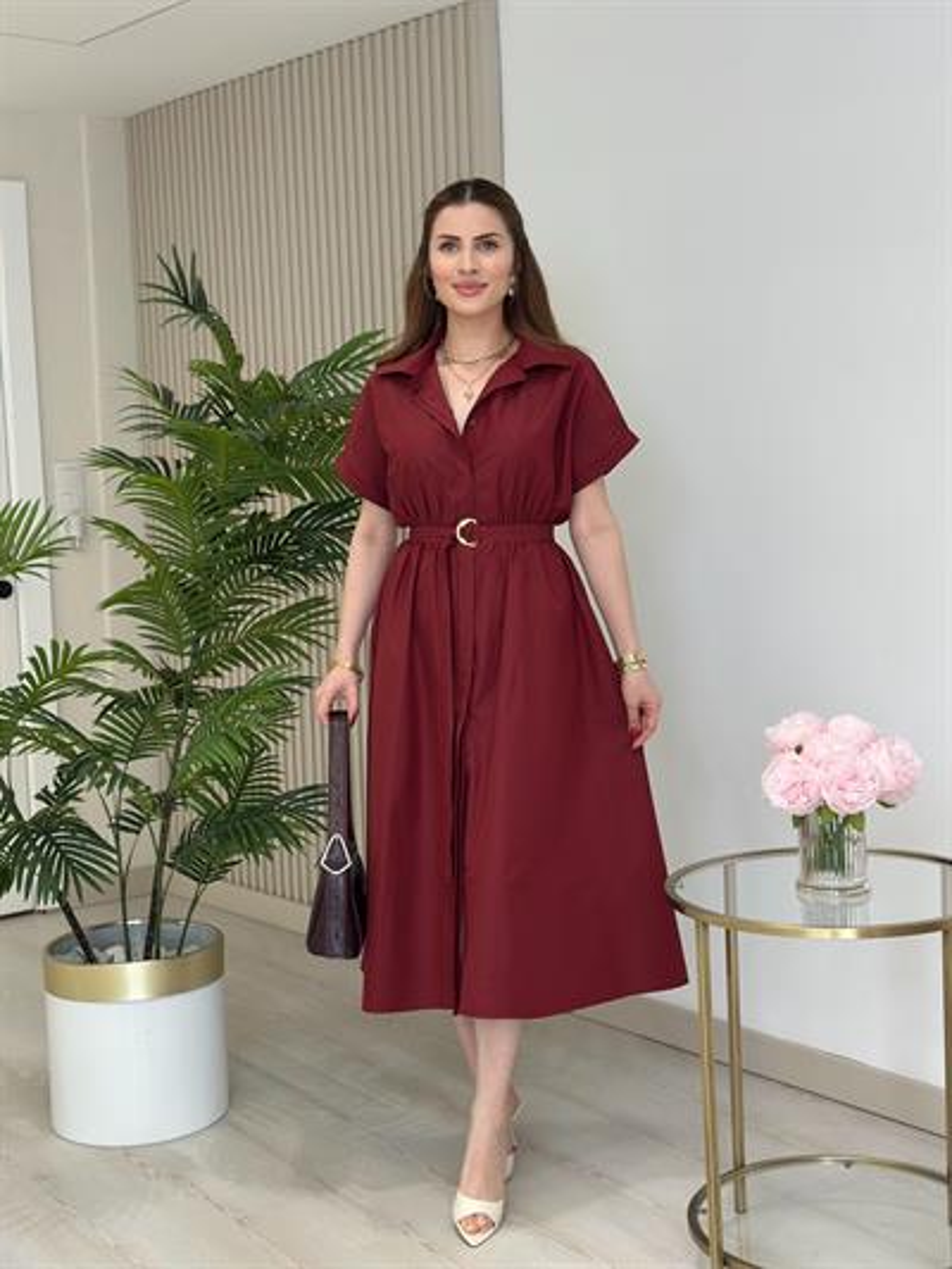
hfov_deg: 30.3
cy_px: 634
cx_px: 476
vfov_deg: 39.6
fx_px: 1759
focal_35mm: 48
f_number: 1.78
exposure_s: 1/240
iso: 80
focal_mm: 6.86
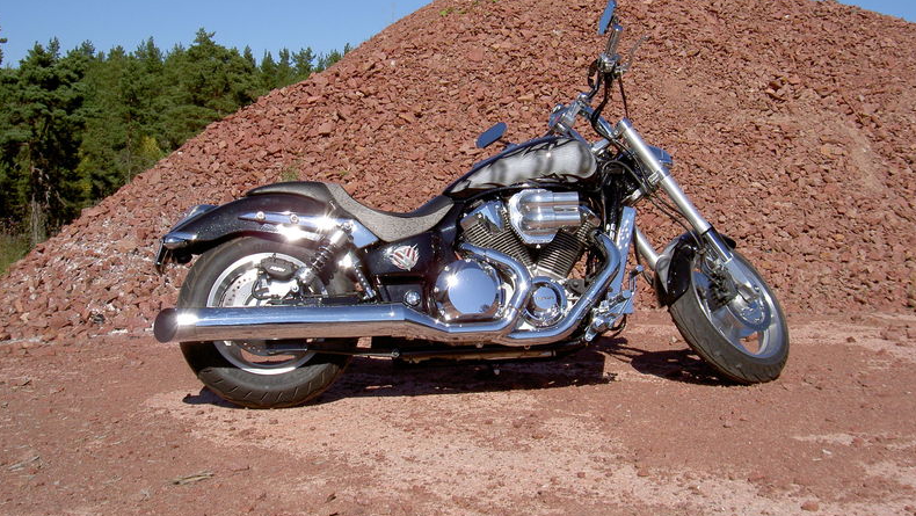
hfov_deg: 47.3
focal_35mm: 43
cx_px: 456
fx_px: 1045
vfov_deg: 27.7
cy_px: 239
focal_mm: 8
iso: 100
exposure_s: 1/800
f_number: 4.7
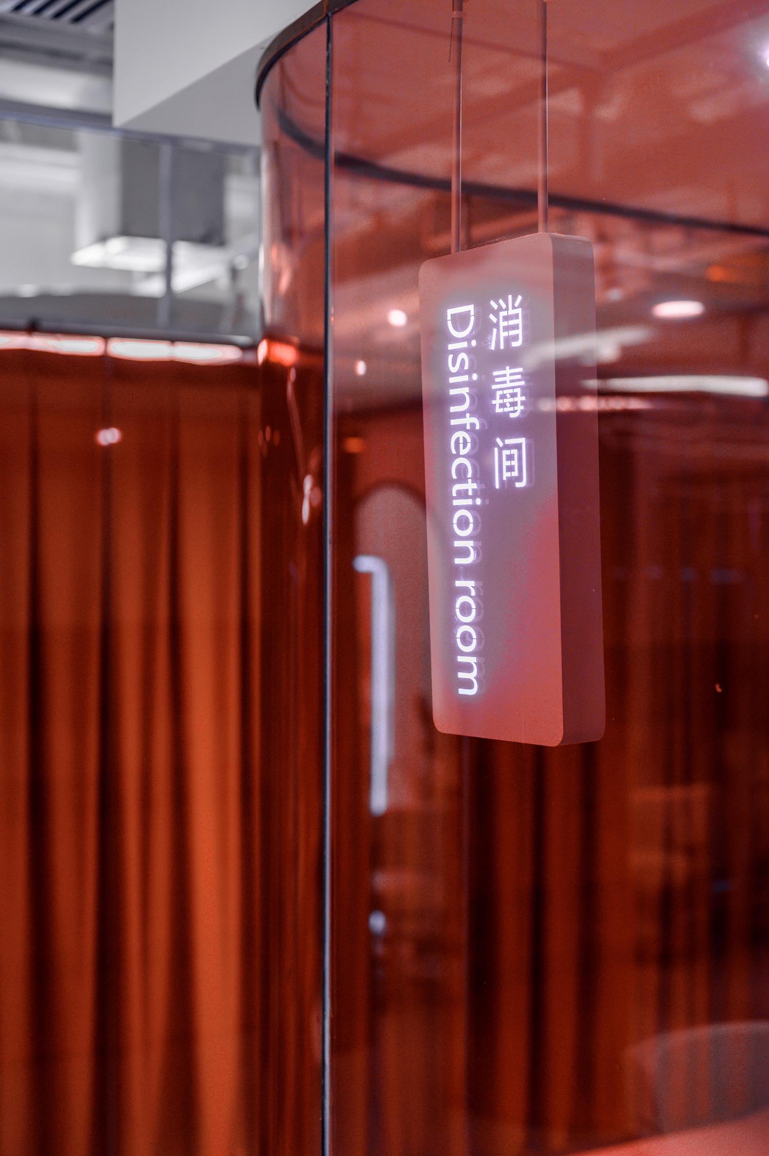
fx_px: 1604
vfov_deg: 39.6
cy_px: 578
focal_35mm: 50
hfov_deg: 27.0
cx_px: 384
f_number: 2.8
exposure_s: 1/320
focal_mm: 50
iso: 400
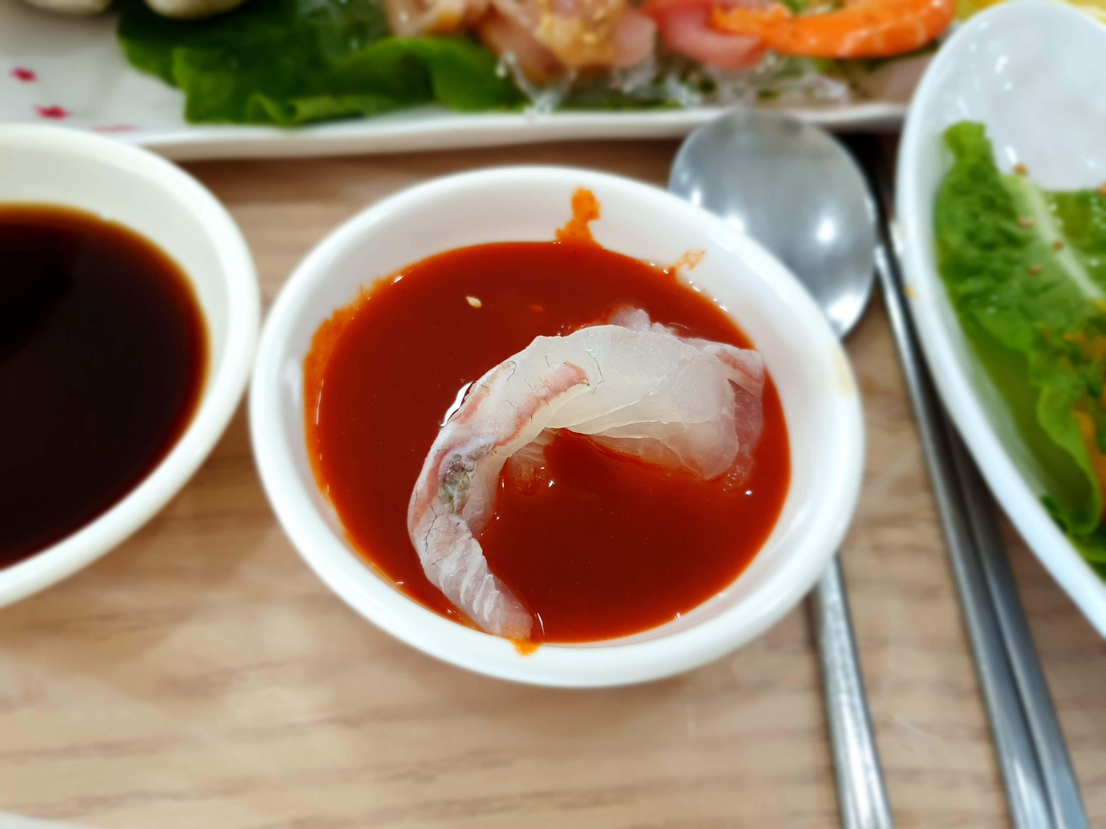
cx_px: 553
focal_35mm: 26
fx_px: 831
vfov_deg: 53.1
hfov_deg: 67.3
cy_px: 414
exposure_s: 1/60
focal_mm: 4.32
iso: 50
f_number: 1.5
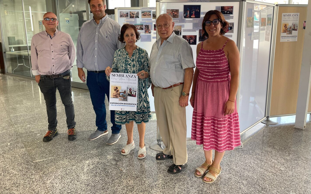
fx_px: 237
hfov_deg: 66.5
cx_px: 154
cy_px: 78
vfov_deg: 44.3
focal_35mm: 28
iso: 100
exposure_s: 1/121
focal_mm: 4.2
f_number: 1.6
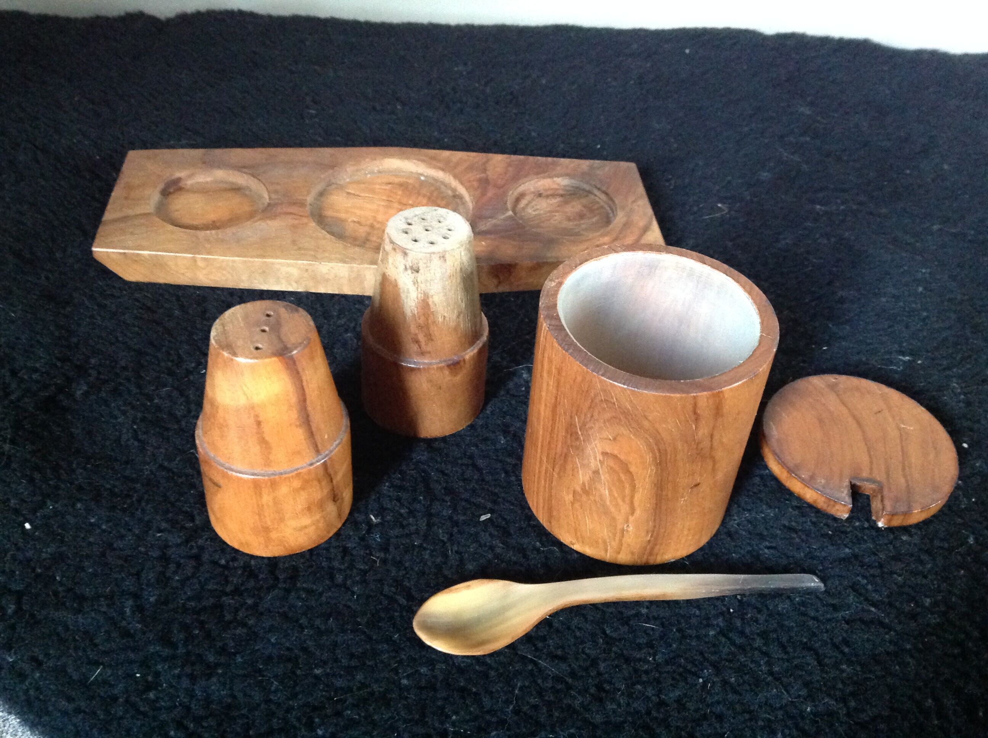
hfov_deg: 52.7
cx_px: 494
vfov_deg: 40.6
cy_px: 369
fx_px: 997
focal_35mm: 35
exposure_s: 1/15
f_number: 2.4
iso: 640
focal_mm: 4.28
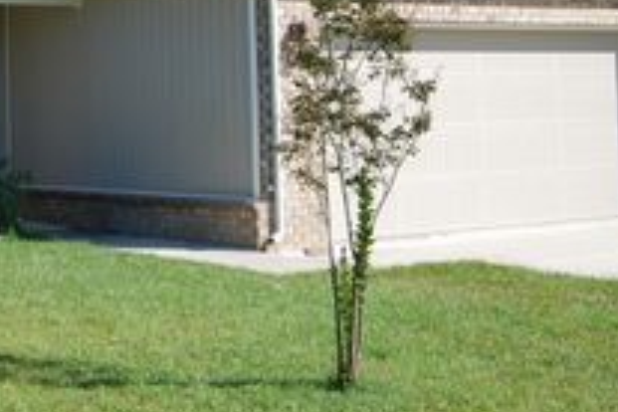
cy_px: -27
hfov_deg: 23.7
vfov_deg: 16.0
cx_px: 48
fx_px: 1428
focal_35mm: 83
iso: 200
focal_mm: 23
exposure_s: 1/320
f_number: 9
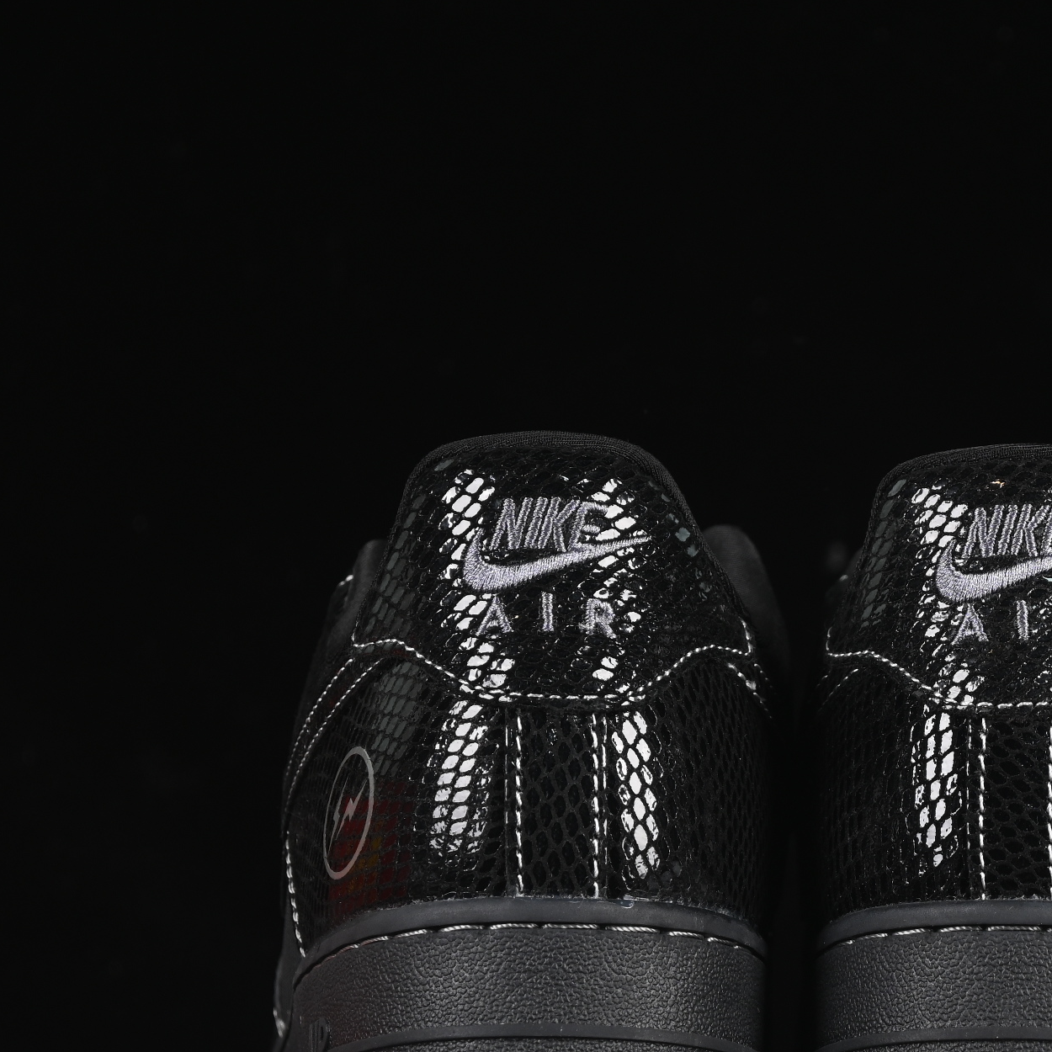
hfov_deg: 12.3
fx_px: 4882
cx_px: 784
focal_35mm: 142
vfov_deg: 12.3
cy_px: 675
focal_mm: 50
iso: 160
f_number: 6.3
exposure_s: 1/60
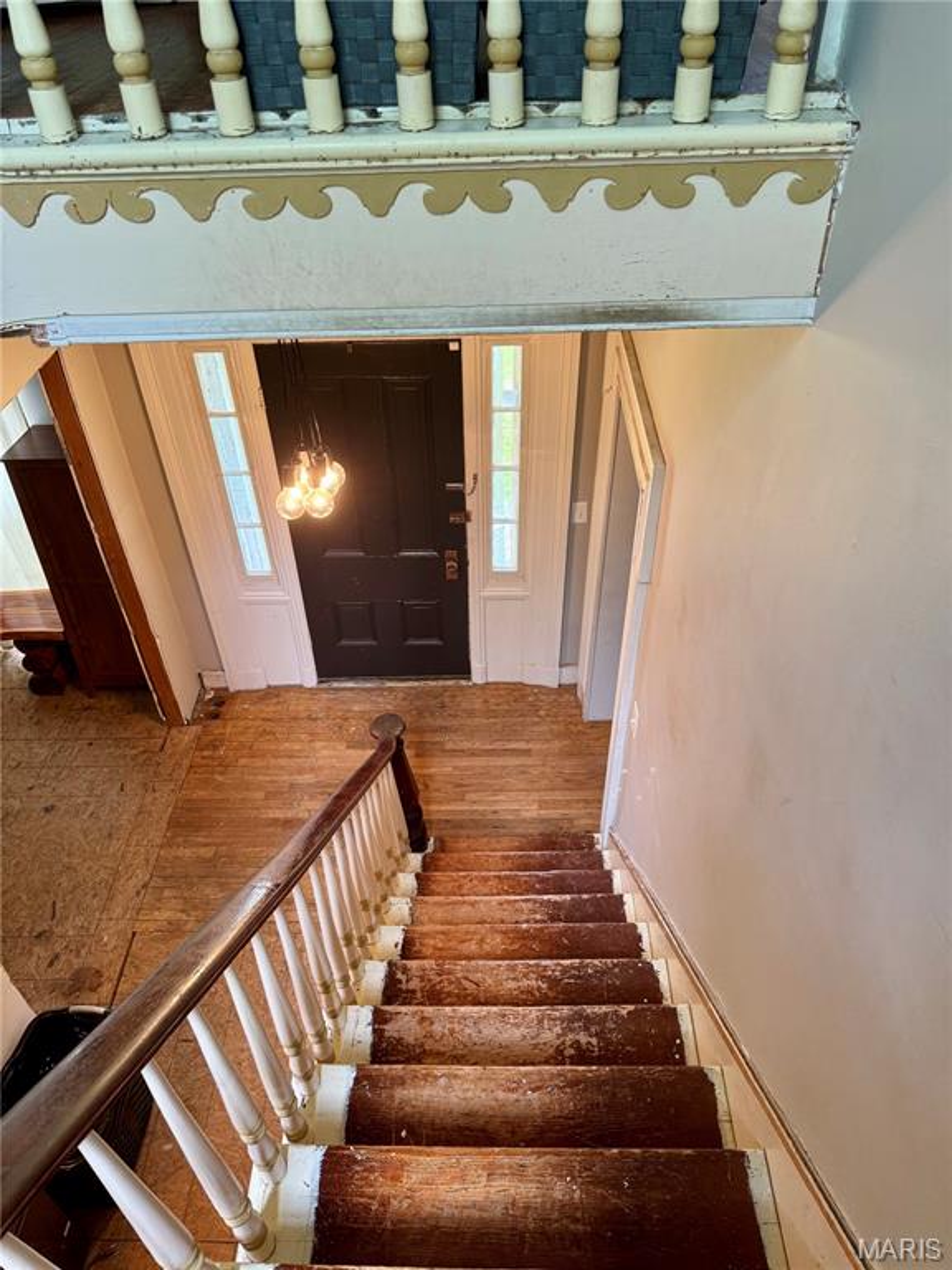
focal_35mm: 24
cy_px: 635
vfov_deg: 71.6
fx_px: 880
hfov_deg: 56.8
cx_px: 476
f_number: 1.78
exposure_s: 1/60
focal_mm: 6.76
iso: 160
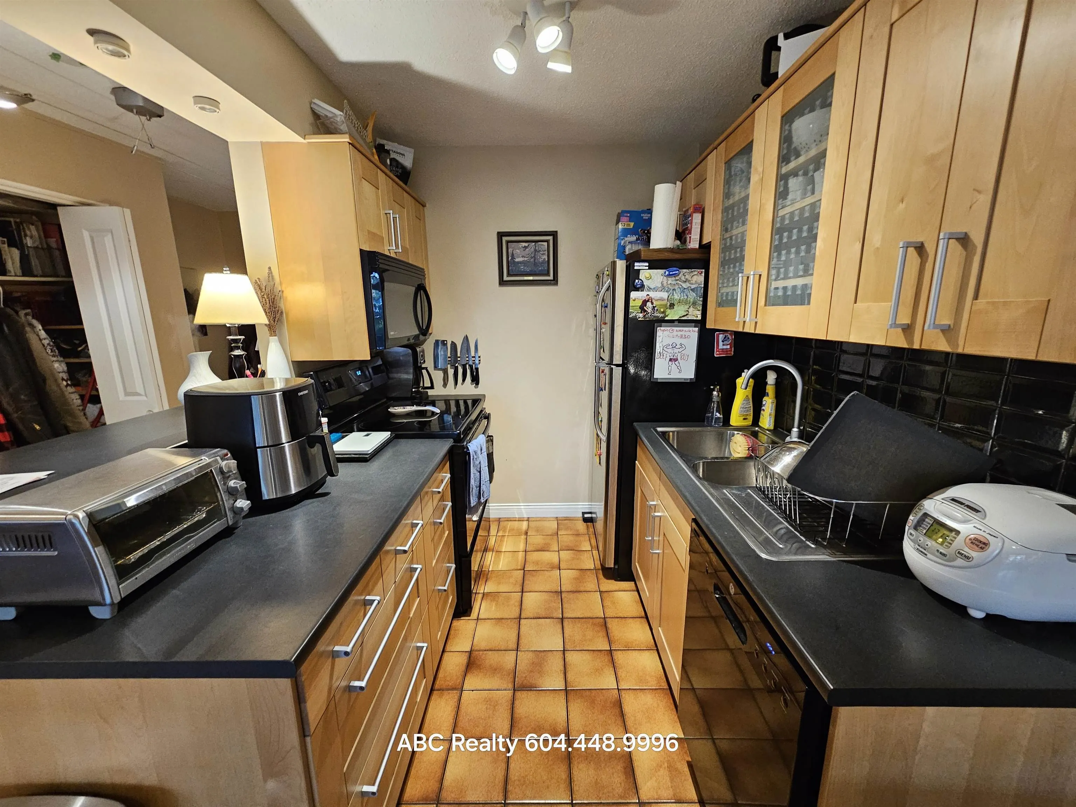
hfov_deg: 106.2
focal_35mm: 13
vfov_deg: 89.9
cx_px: 538
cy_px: 404
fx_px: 404
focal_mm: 2.2
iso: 320
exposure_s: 1/30
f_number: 2.2
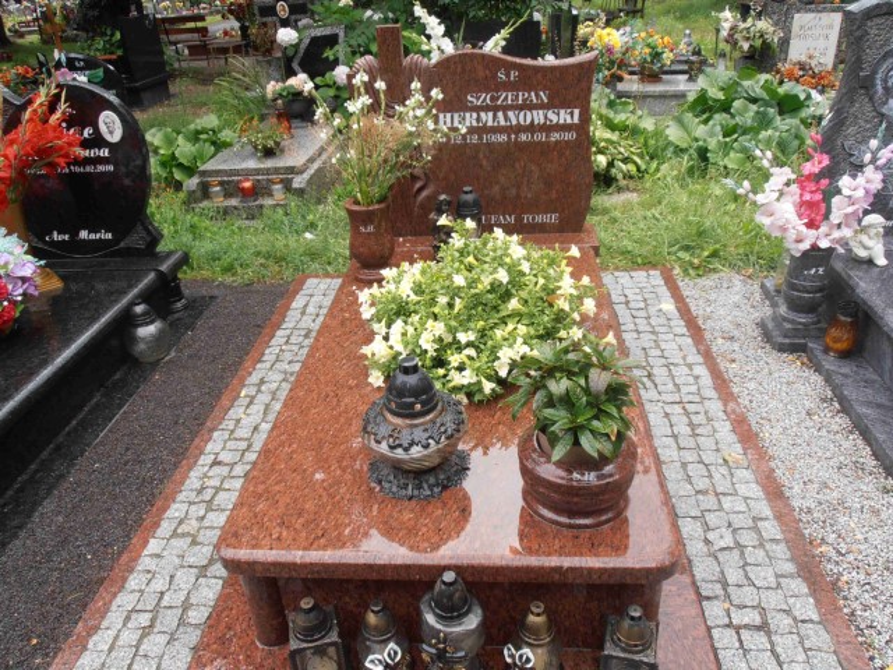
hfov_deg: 60.0
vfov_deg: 46.8
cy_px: 335
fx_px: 774
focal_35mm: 30
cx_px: 446
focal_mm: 5.25
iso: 80
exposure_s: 1/160
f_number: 3.5
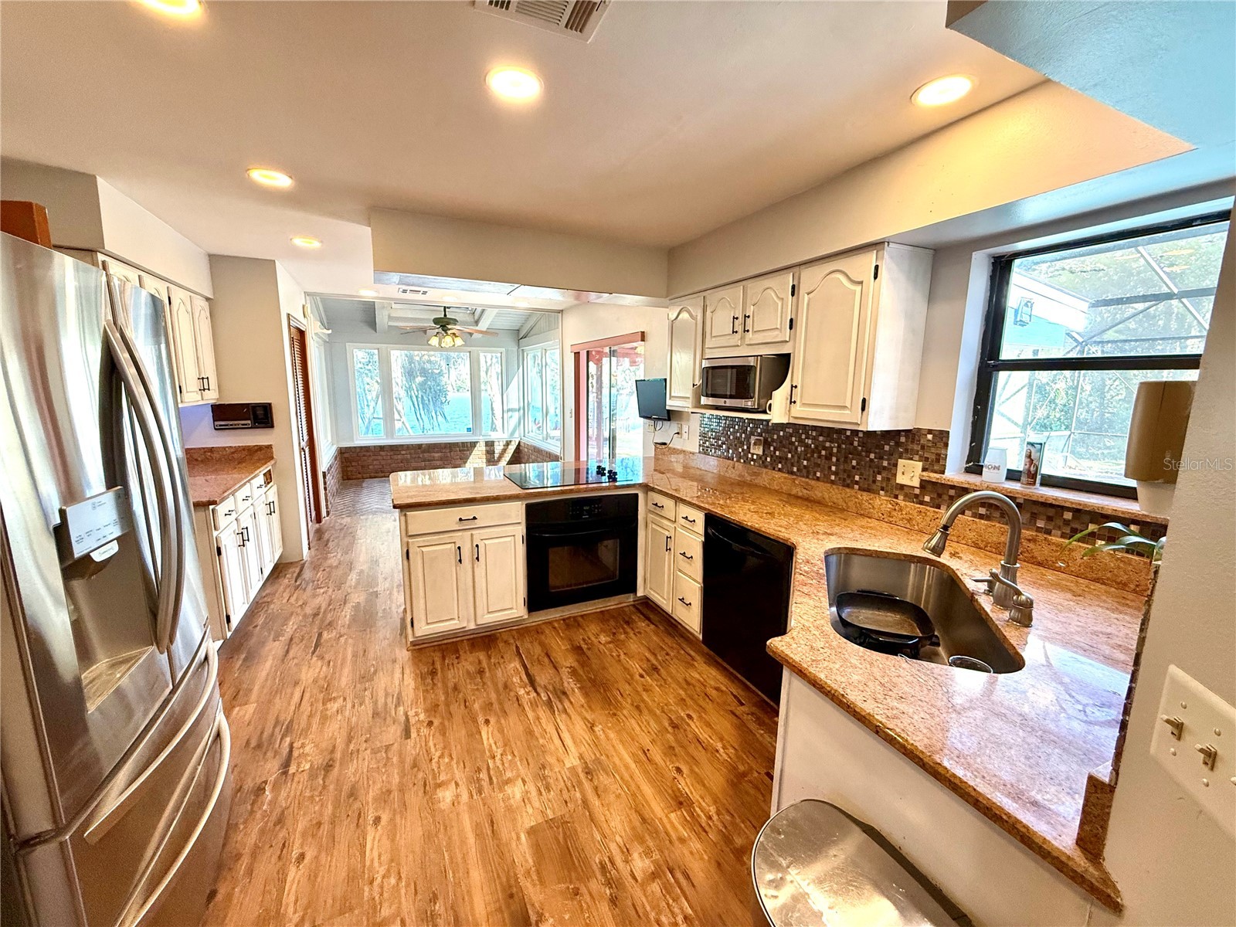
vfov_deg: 85.7
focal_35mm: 14
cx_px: 618
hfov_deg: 102.1
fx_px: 500
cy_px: 464
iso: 250
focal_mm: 2.22
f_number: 2.2
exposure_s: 1/120
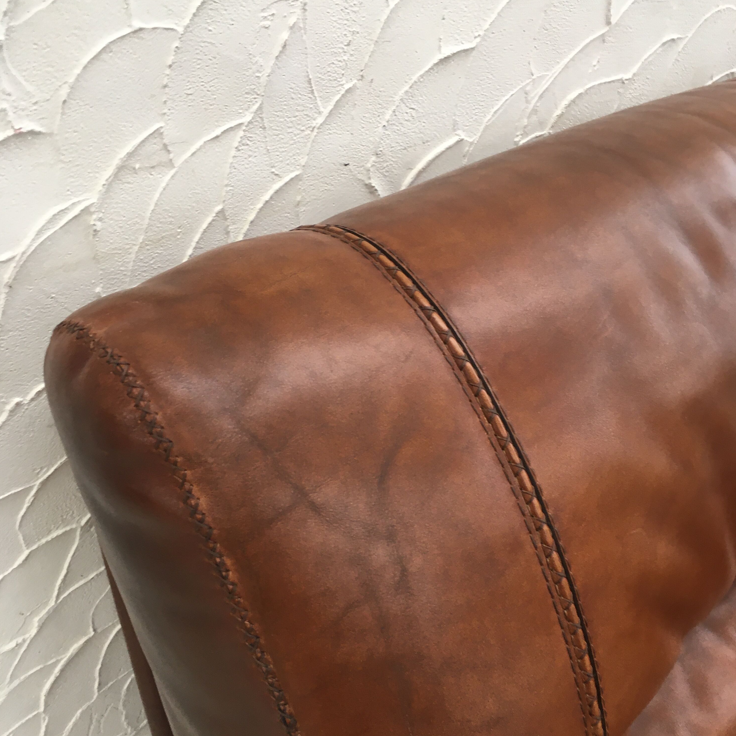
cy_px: 415
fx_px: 842
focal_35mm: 35
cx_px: 371
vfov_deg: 47.1
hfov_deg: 47.2
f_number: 2.2
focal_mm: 4.15
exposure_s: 1/33
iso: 32
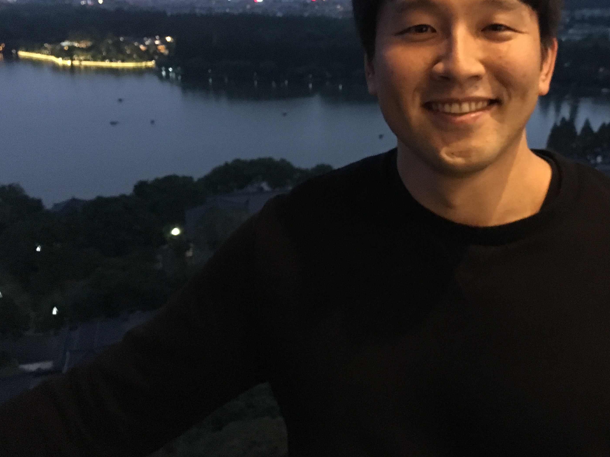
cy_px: 131
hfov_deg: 44.0
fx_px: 740
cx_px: 416
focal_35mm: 42
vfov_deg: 33.8
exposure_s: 1/17
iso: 800
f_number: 2.2
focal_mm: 4.15
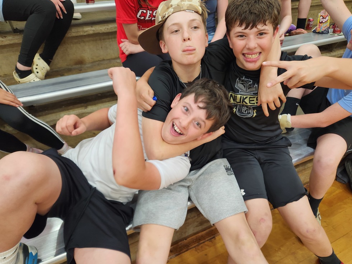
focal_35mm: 24
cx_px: 178
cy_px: 131
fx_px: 244
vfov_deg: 56.8
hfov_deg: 71.6
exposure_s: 1/120
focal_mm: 5.4
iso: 160
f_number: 1.8
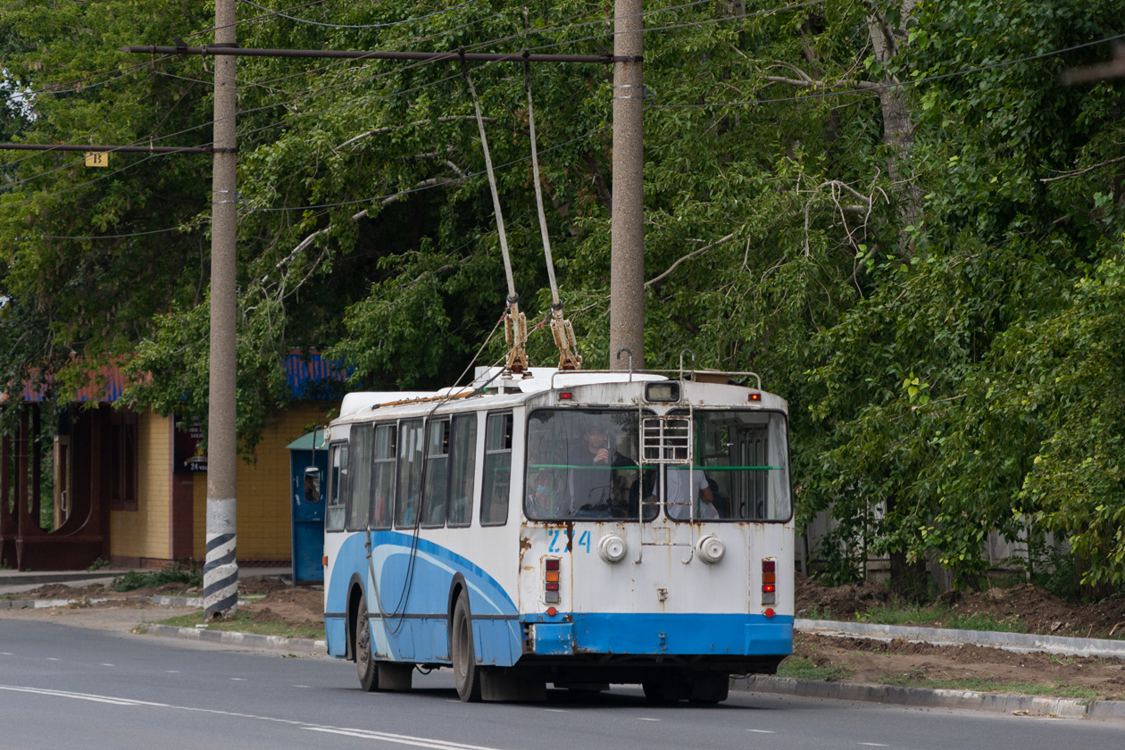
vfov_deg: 4.6
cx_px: 562
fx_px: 9374
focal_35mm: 300
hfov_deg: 6.9
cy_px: 375
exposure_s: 1/800
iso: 400
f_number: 7.1
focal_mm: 200
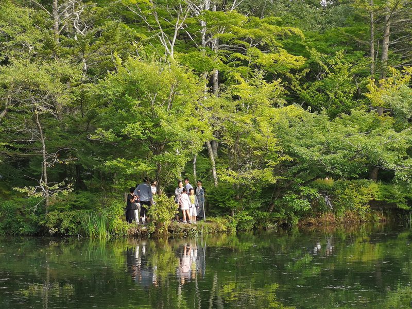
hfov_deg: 21.5
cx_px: 206
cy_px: 154
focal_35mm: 91
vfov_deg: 16.2
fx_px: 1083
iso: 50
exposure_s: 1/146
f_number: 2.4
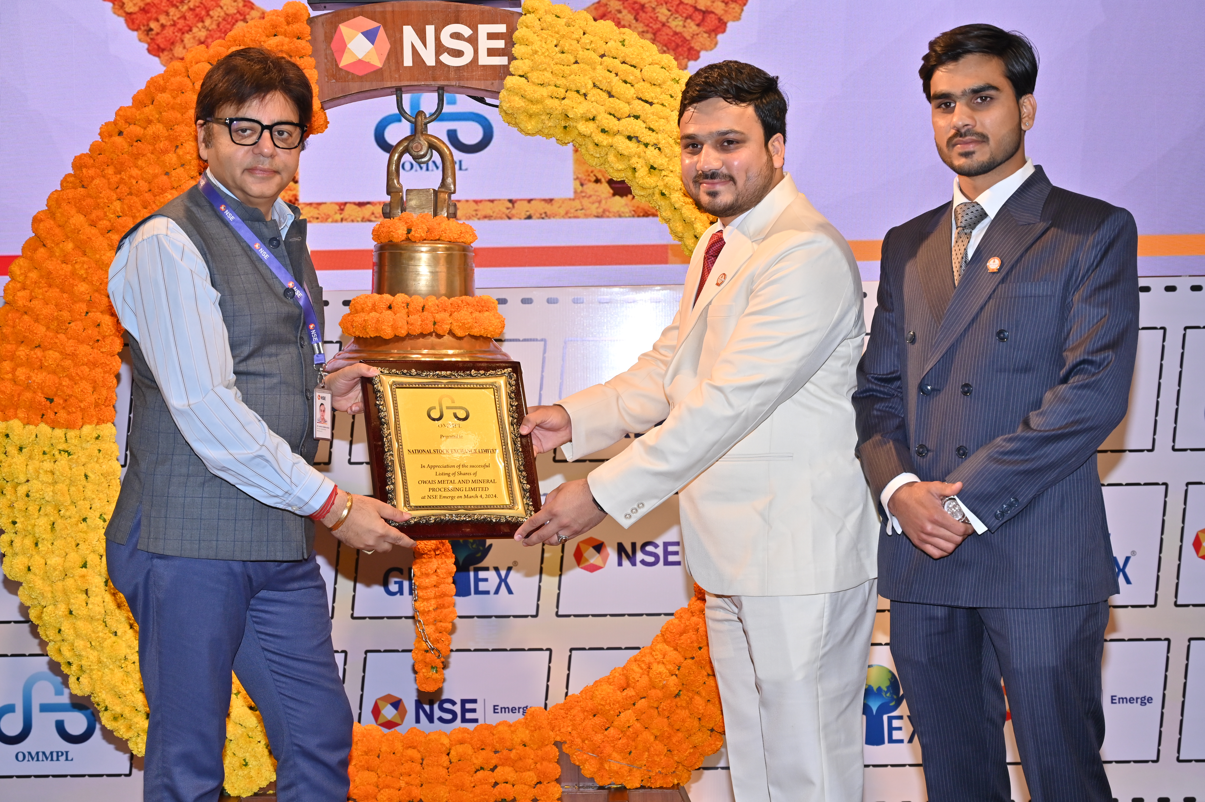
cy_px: 401
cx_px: 602
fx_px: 1907
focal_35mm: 57
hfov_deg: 35.1
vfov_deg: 23.7
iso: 400
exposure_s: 1/160
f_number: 5.6
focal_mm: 57
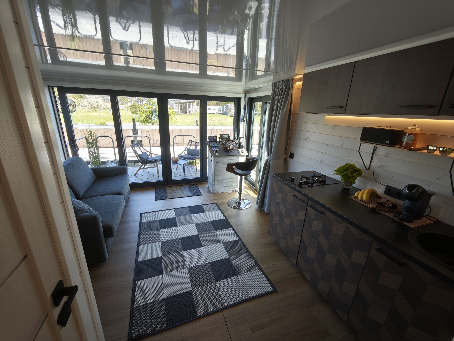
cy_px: 170
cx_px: 227
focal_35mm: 14
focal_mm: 2.13
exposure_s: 1/55
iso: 400
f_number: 2.2
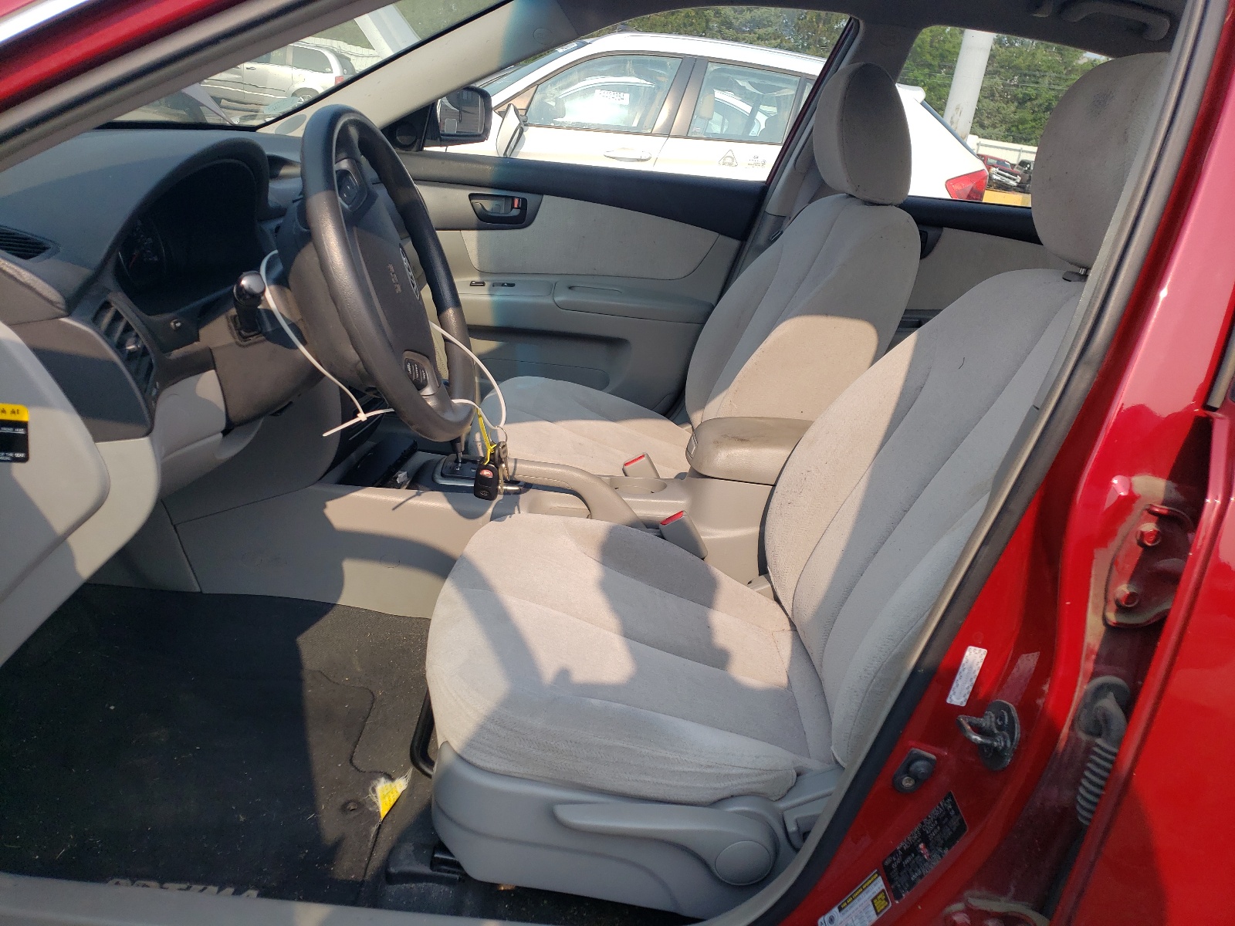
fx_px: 928
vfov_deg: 53.1
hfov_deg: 67.3
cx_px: 618
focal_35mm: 26
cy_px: 463
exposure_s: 1/1667
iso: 50
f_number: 1.5
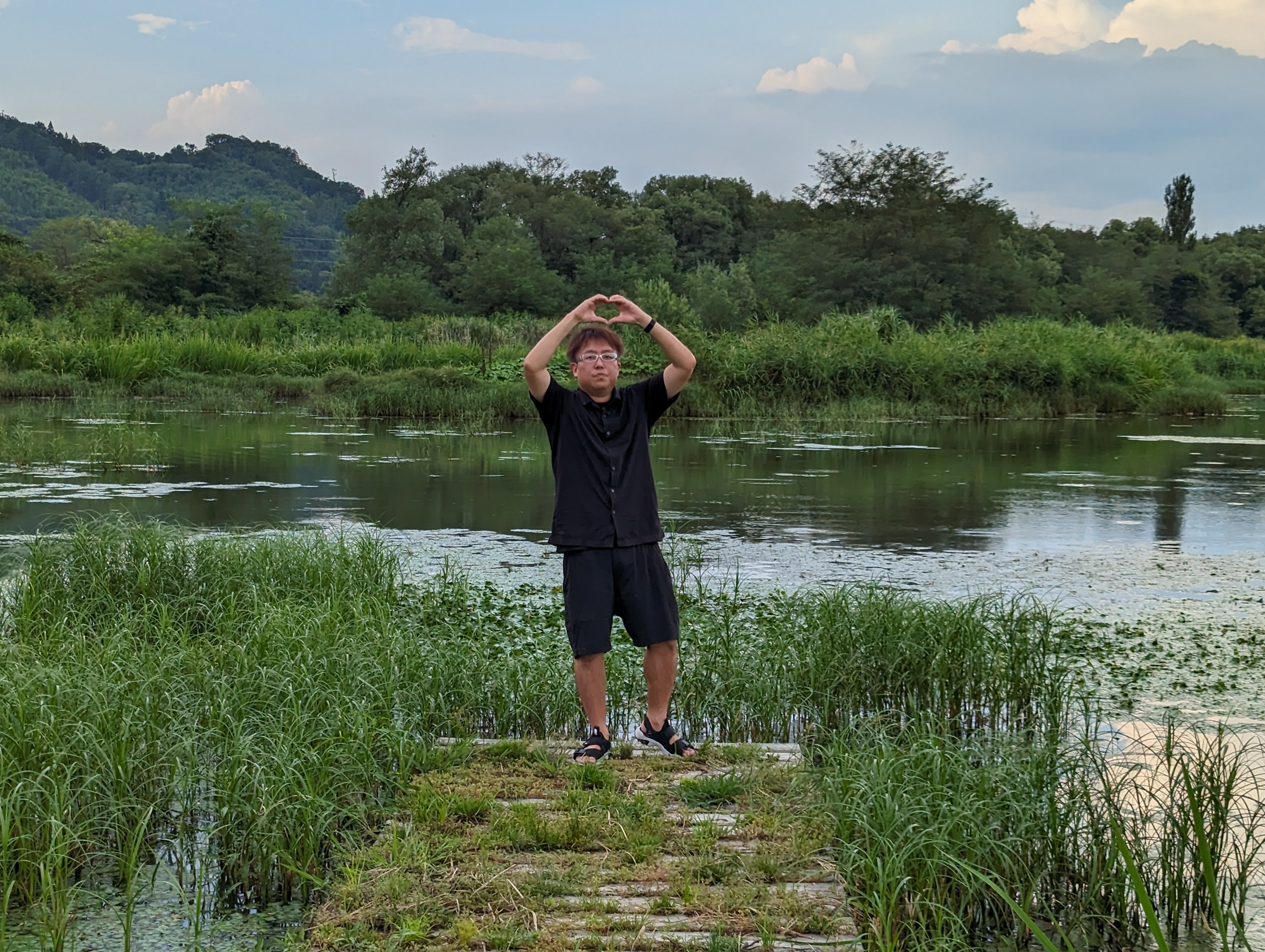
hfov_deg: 32.1
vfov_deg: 24.5
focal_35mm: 60
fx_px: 2196
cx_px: 575
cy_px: 490
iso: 43
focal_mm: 6.81
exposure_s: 1/1151
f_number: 1.85
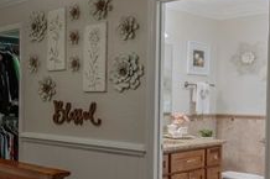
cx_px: -1
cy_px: 113
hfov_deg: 33.2
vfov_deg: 24.5
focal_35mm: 55
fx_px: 412
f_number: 8
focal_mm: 17
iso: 100
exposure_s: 1/40
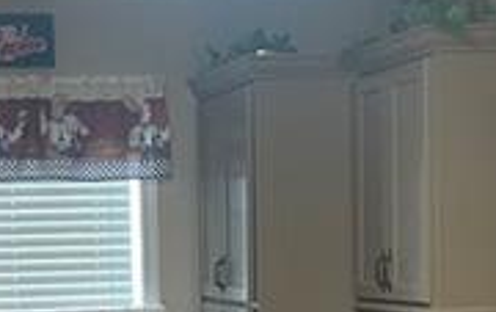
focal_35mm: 113
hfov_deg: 18.3
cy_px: 447
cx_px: 143
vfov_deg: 11.2
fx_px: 1529
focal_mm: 5.1
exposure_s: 1/60
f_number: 1.6
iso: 160
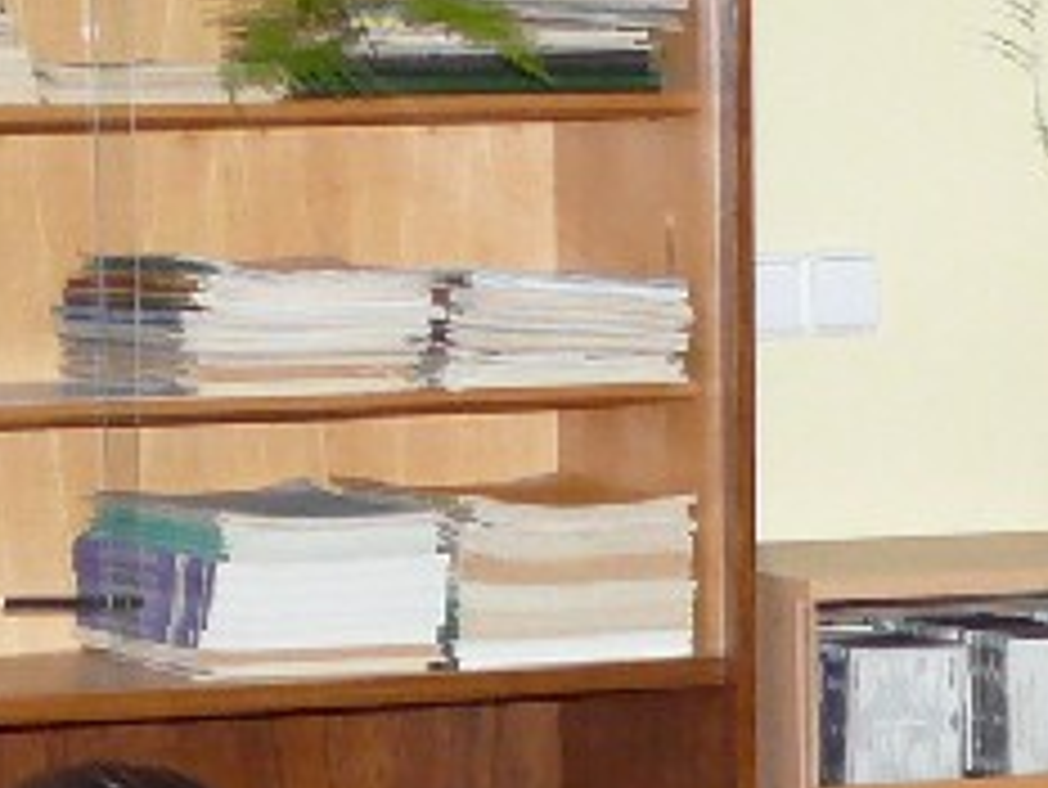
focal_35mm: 263
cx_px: 882
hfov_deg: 7.5
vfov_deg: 5.5
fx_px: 7966
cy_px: 1774
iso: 200
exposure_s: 1/30
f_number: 3.2
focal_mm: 9.3
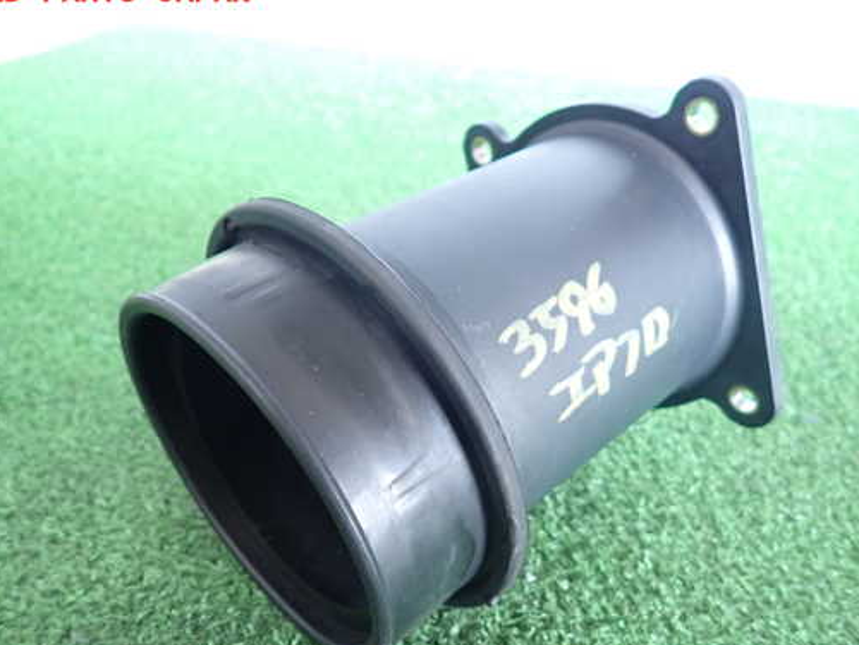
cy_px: 356
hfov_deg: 59.9
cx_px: 454
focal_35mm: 30
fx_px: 744
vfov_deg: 46.7
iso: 200
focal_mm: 4.5
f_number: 2
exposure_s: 1/30
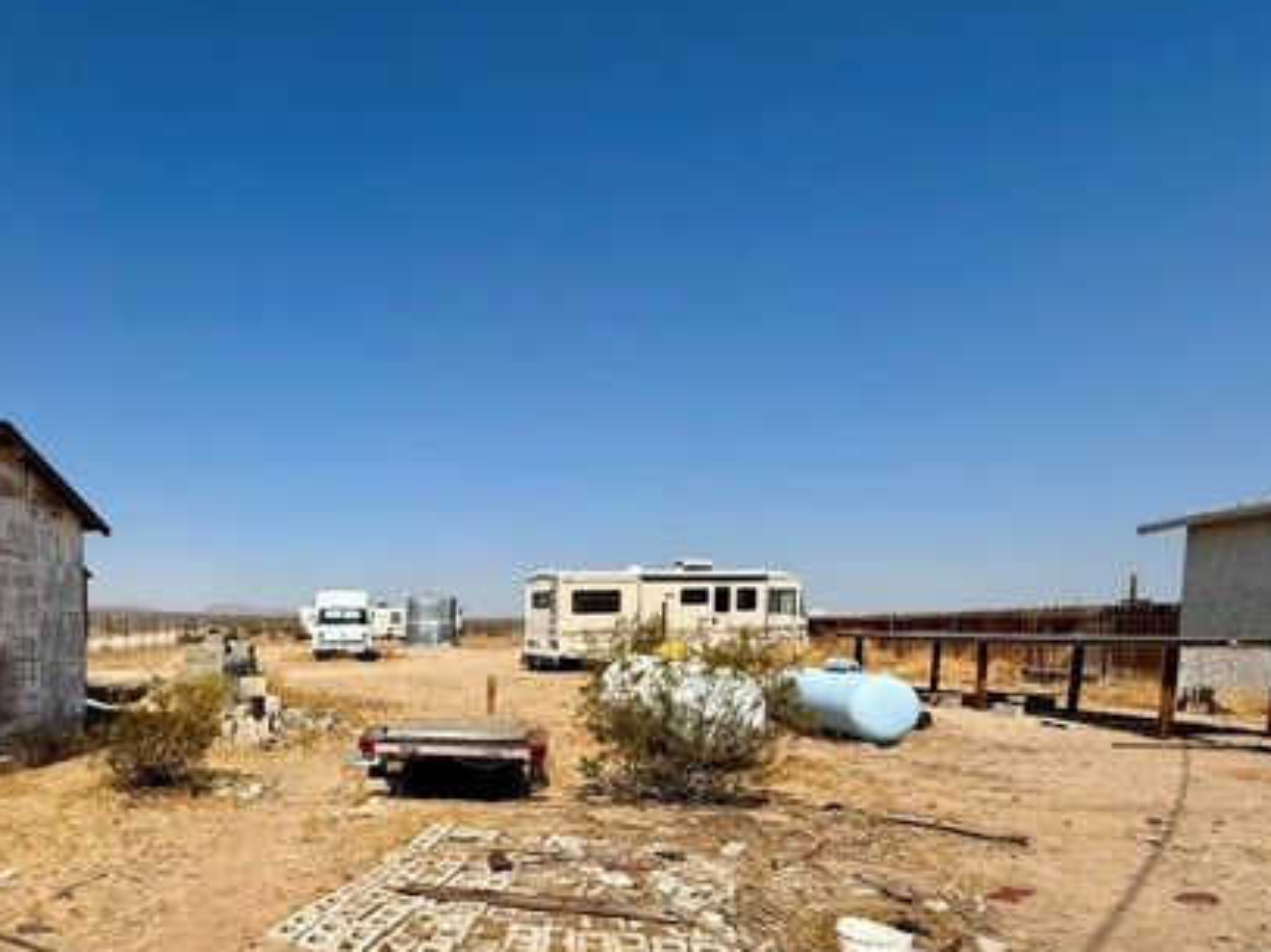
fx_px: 808
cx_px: 337
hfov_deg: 71.8
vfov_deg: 58.6
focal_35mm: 22
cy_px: 687
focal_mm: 2.22
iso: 50
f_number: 2.2
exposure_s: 1/3891
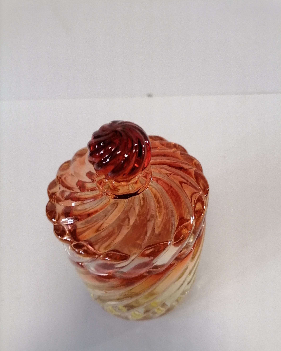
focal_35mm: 28
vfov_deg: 62.1
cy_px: 190
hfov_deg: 51.5
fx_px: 291
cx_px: 144
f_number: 1.8
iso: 250
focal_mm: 5.4
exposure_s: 1/33.3
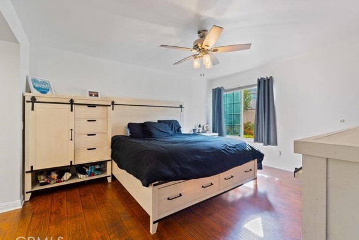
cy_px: 122
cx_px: 180
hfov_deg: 100.3
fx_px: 150
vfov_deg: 77.4
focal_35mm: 15
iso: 100
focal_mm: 14
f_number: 11
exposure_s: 2.5
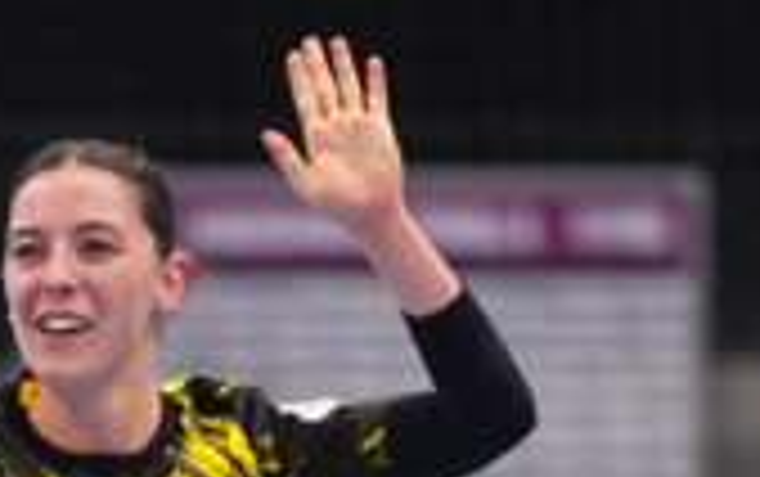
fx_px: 18473
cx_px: -31
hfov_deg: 2.4
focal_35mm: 891
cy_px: 1118
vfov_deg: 1.5
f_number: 2.8
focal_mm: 185
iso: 5000
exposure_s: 1/1600
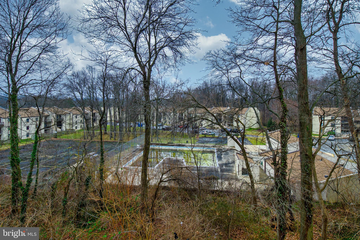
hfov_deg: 86.9
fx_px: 190
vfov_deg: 64.5
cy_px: 120
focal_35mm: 19
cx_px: 180
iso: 320
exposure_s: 1/125
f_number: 16
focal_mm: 19
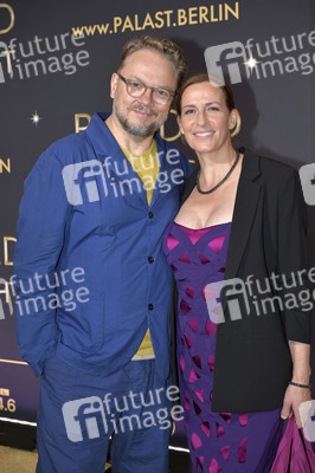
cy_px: 236
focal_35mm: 58
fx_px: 763
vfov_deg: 34.5
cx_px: 158
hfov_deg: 23.3
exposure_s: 1/200
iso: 1250
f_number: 5.6
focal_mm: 58
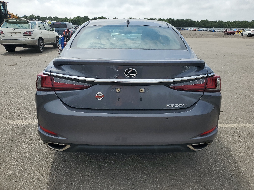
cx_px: 127
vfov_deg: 53.1
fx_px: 191
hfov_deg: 67.3
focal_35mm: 26
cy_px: 95
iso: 50
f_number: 1.5
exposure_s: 1/5000
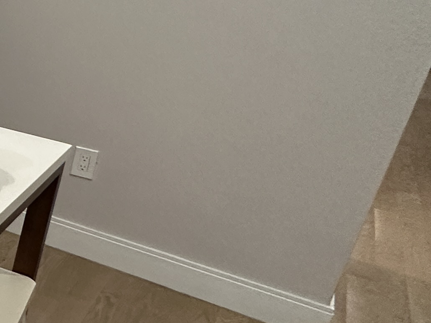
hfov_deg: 21.3
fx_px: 685
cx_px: -364
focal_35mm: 55
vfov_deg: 26.5
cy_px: 117
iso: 200
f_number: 2.2
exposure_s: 1/120
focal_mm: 2.22
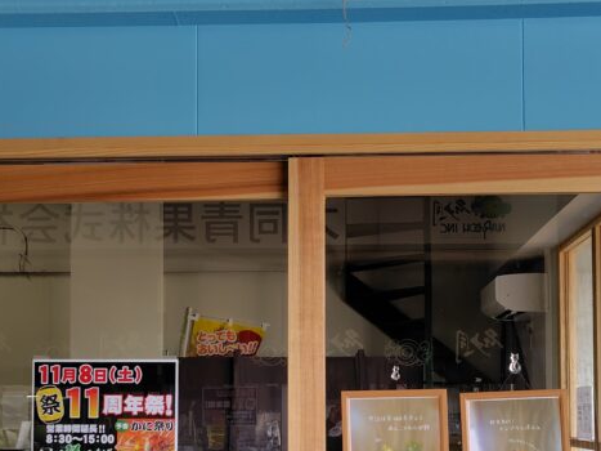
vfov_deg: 23.0
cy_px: 348
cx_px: 281
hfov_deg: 30.7
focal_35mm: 63
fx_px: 1094
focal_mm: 5.6
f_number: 1.9
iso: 111
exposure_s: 1/120
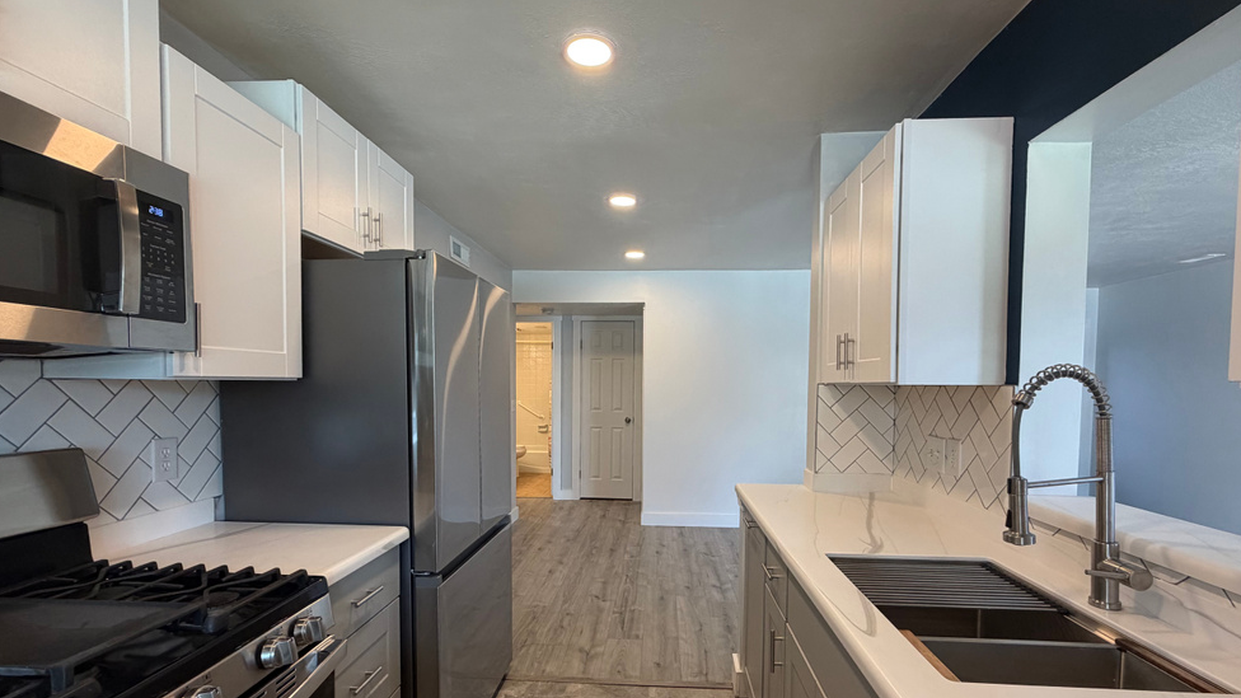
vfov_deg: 66.7
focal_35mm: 16
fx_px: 527
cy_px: 404
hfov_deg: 99.4
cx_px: 624
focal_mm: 2.22
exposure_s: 1/120
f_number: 2.2
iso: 250
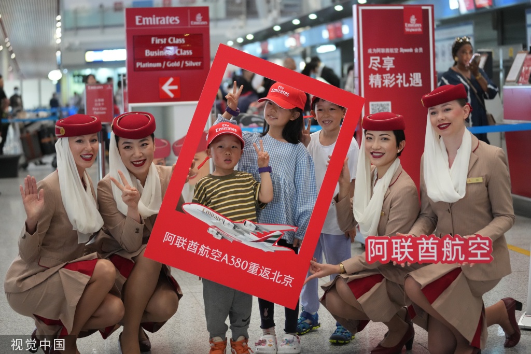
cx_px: 266
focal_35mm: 70
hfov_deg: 28.8
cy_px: 177
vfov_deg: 19.5
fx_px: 1033
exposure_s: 1/125
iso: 5000
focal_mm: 70
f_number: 2.8
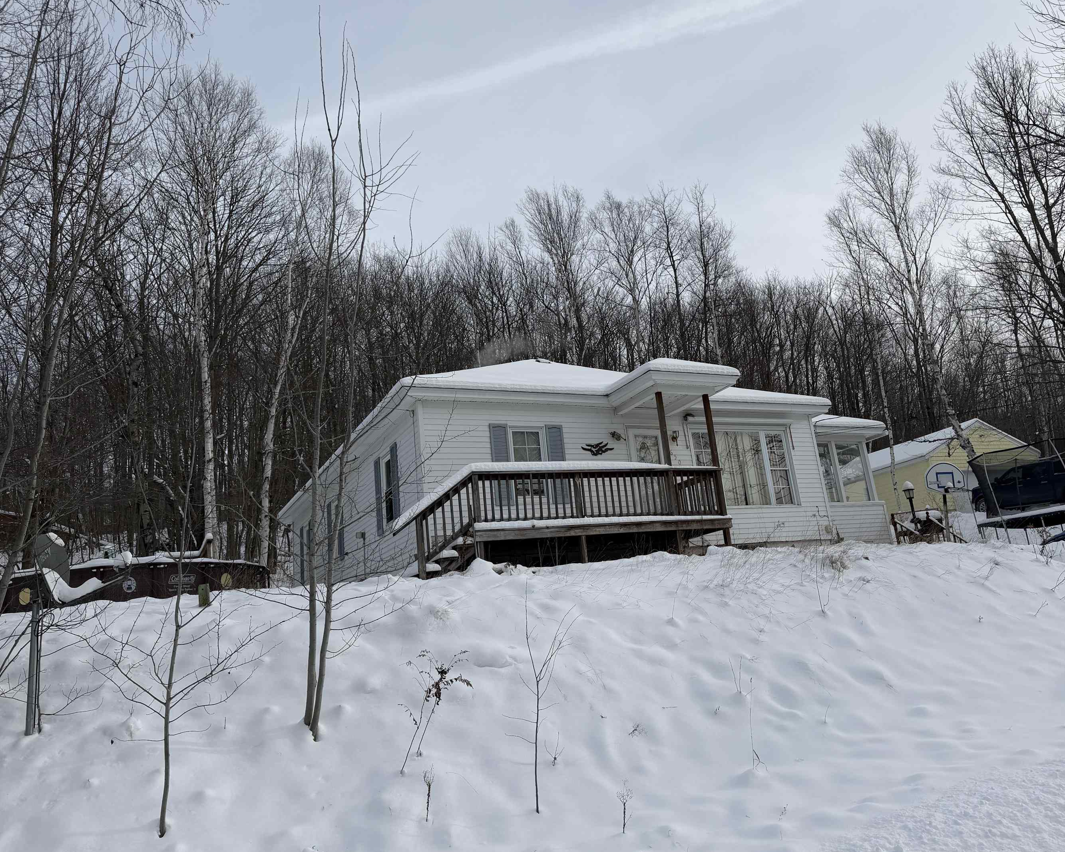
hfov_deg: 63.9
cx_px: 581
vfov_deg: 53.2
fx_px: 851
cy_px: 409
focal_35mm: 27
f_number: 1.78
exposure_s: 1/4673
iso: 80
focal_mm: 6.76
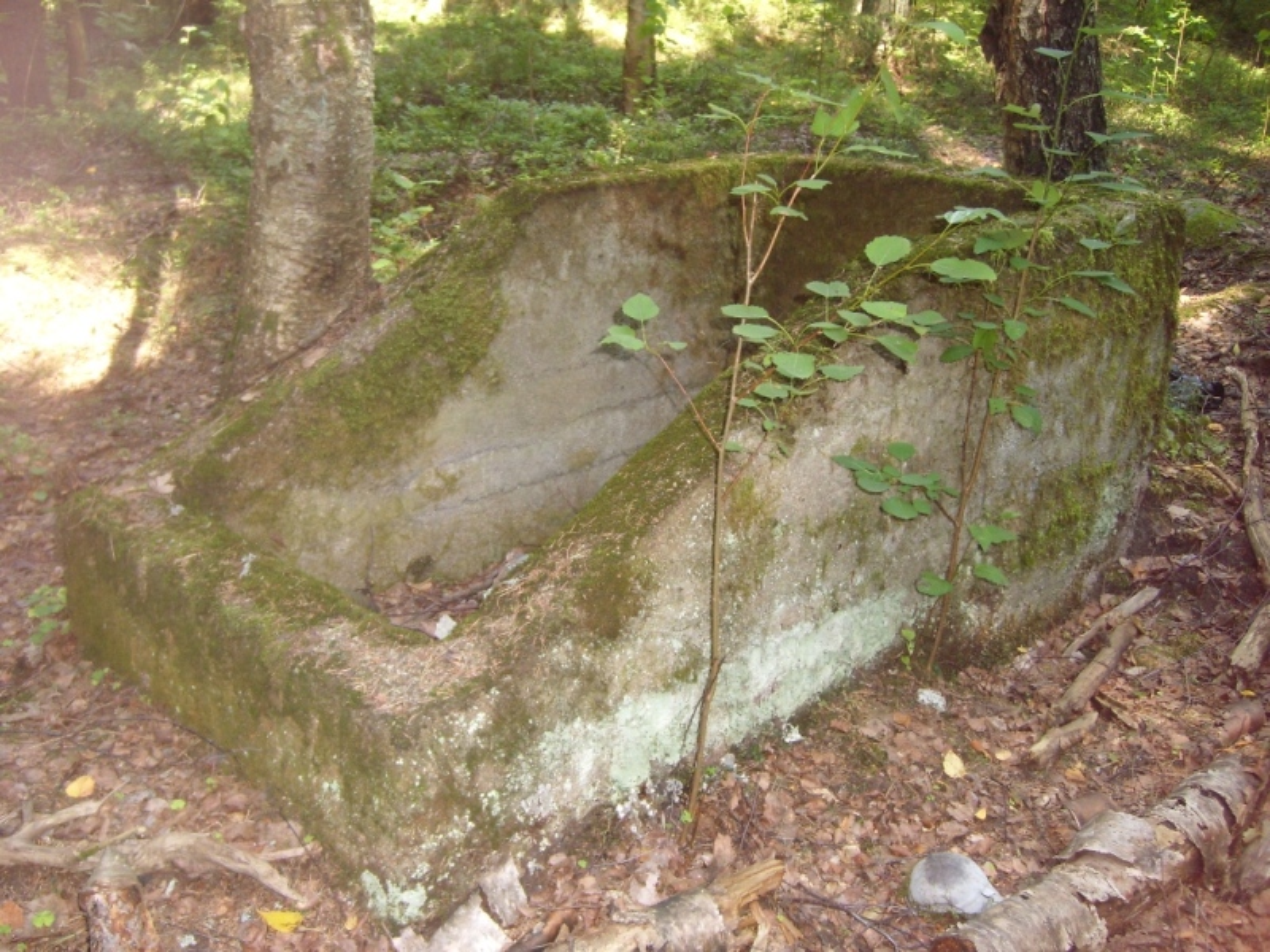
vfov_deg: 40.7
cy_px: 476
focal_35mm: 35
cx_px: 635
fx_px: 1284
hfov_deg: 52.6
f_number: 2.8
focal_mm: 5.8
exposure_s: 1/30
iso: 200
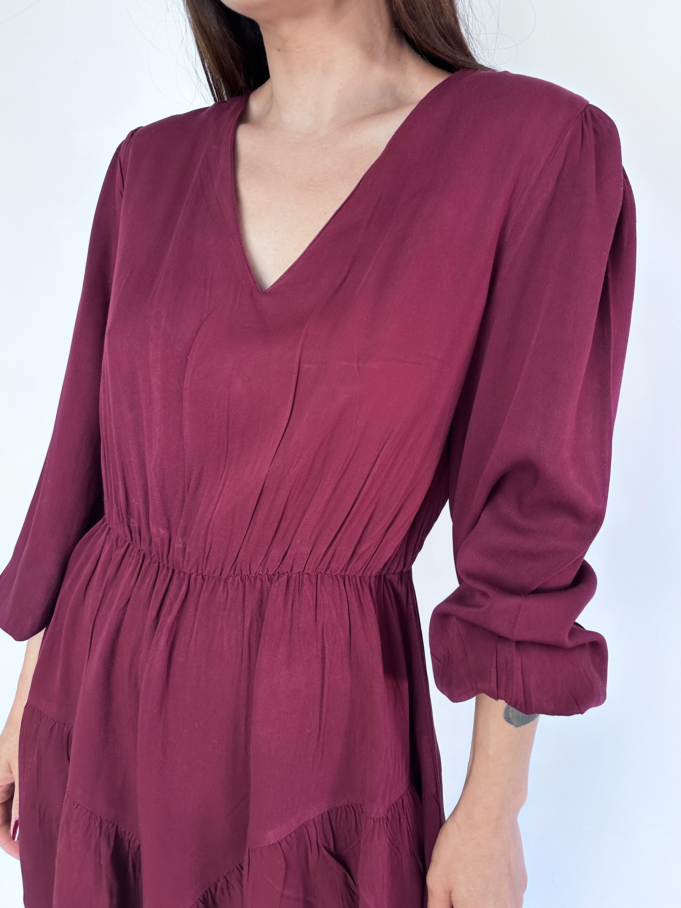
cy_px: 454
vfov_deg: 71.6
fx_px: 630
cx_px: 340
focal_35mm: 24
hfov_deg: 56.8
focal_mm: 6.86
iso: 64
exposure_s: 1/194
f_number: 1.78
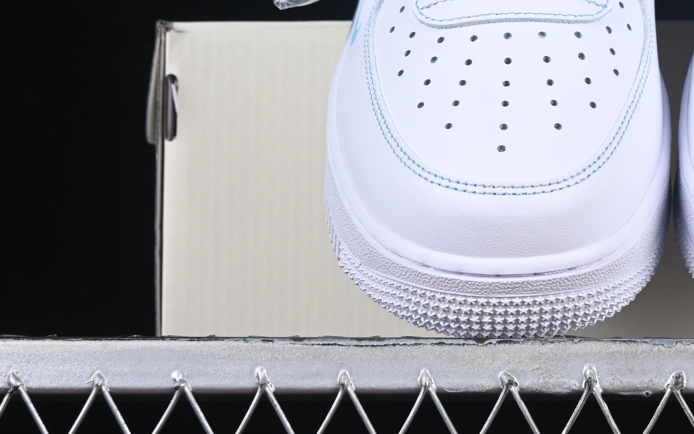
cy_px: 35
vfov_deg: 8.1
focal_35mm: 162
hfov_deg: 12.8
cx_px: 668
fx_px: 3064
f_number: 8
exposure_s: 1/100
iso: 160
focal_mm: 50
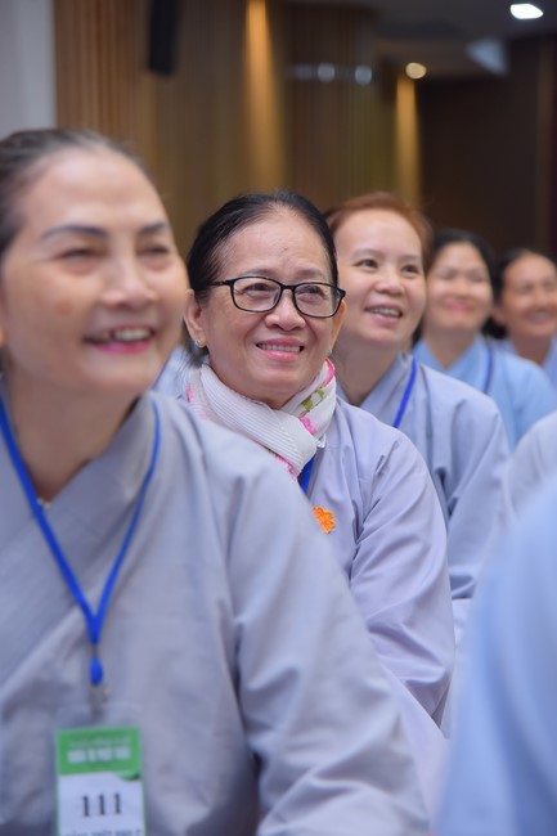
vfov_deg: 19.5
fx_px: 2438
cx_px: 278
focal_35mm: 105
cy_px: 418
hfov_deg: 13.0
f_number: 4.5
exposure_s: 1/160
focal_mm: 105
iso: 1250
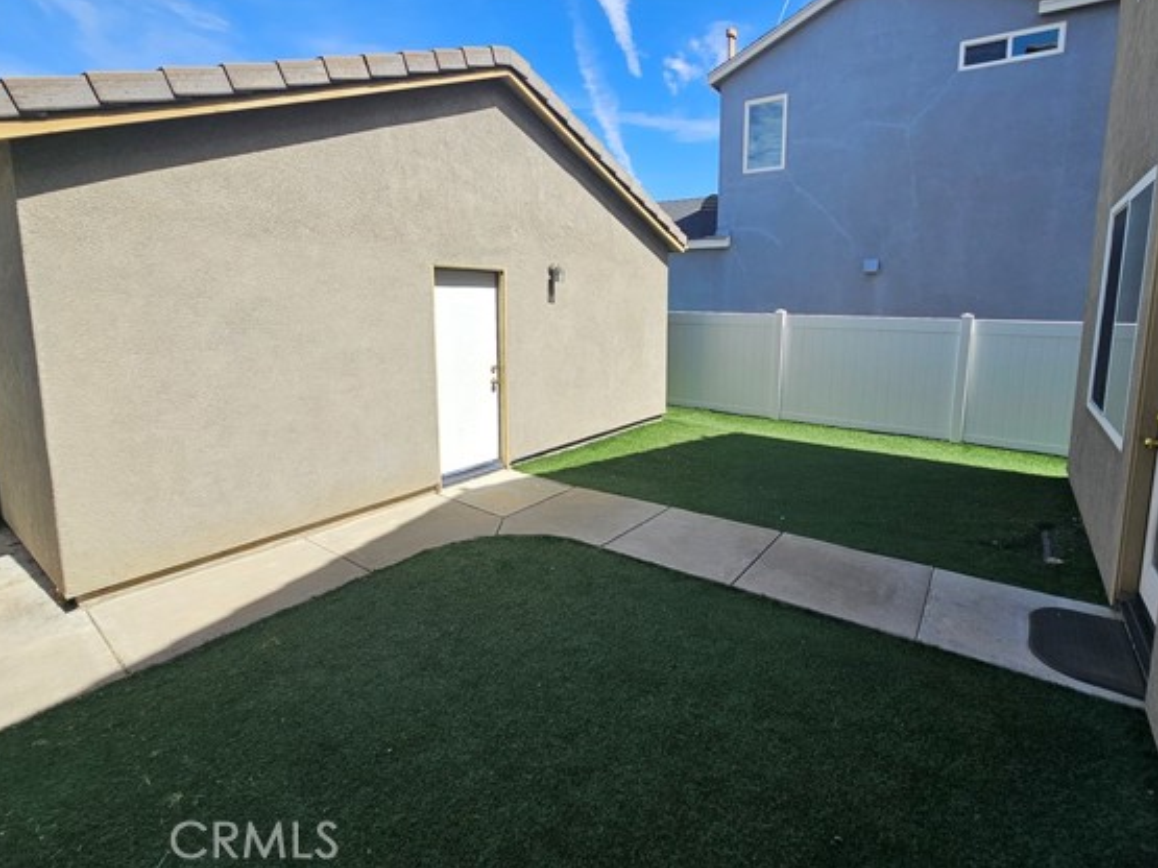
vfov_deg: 81.2
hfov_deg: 97.8
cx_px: 643
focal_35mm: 15
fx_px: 502
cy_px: 369
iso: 50
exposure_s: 1/1559
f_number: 2.2
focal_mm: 2.2
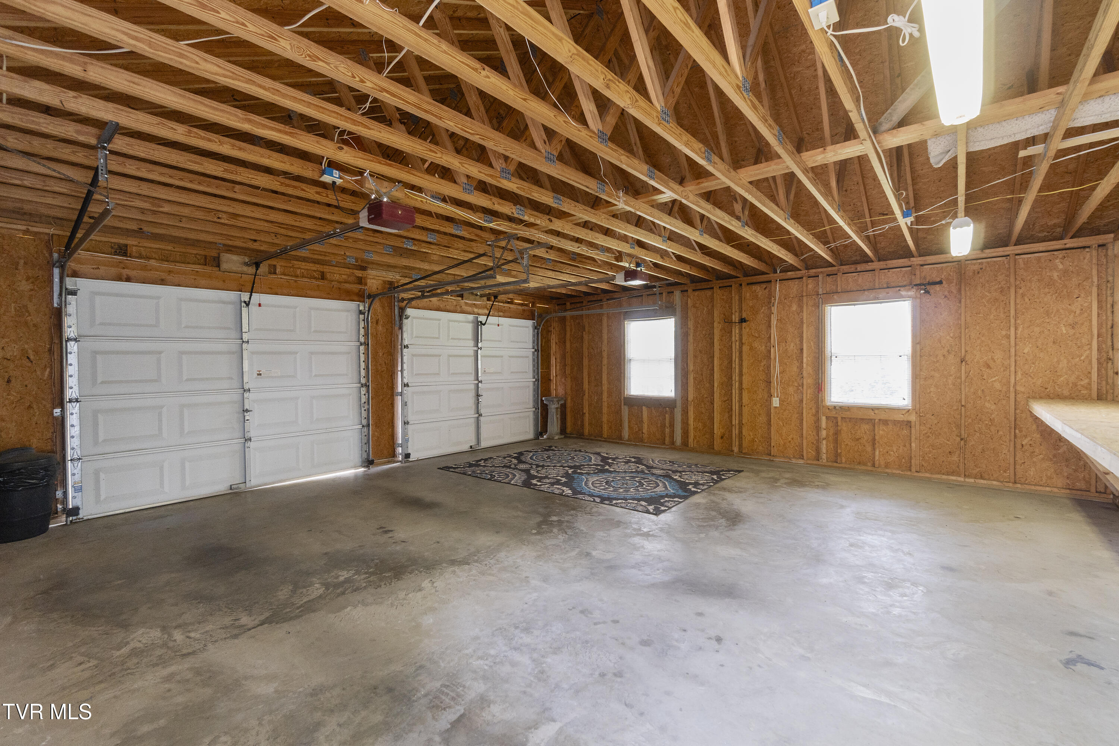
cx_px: 560
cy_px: 373
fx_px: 466
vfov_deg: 77.3
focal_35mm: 15
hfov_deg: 100.4
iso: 800
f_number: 8
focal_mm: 10
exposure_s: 1/13
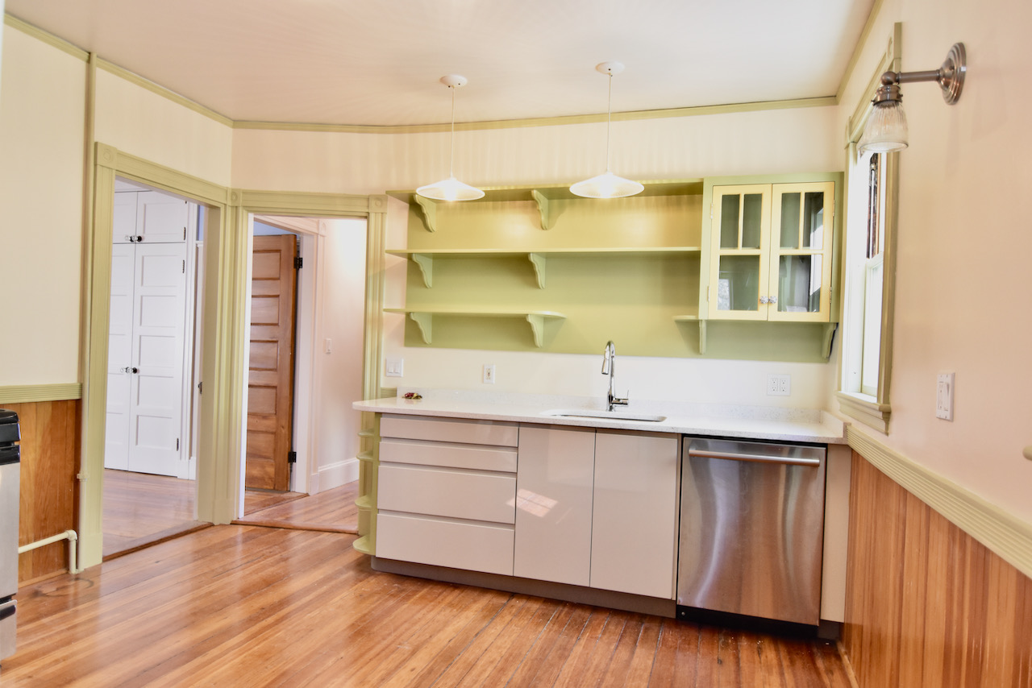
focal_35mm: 22
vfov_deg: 56.2
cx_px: 516
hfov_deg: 77.3
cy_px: 344
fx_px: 645
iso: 1250
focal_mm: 15
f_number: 2.8
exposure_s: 1/125
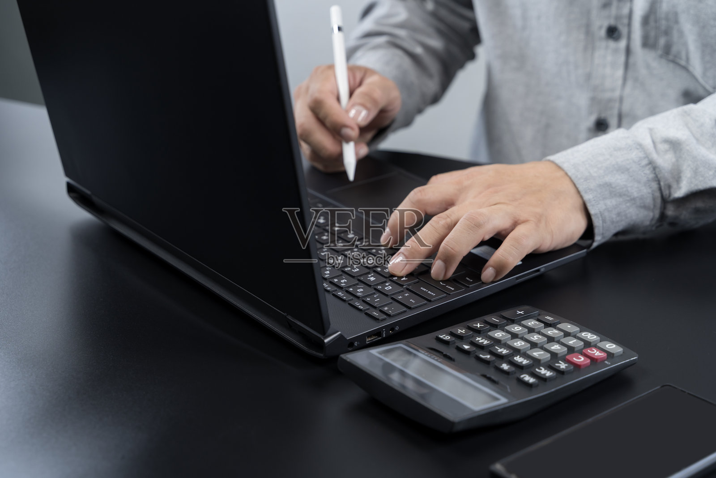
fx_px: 1253
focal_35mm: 63
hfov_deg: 31.9
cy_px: 239
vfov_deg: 21.6
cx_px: 358
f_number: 4.5
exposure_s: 1/200
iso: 400
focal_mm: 63
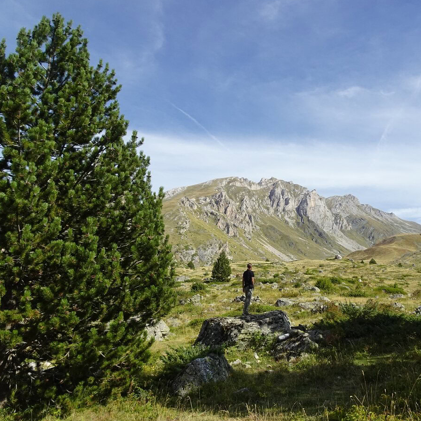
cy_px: 213
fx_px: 399
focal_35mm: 29
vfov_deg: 55.6
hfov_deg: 54.6
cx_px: 278
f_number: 3.5
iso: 80
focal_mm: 4.2
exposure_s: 1/1000
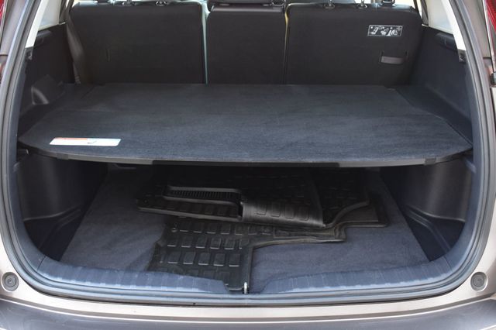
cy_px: 165
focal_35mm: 38
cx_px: 248
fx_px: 516
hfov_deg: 51.3
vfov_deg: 35.5
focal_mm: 25
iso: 560
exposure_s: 1/15
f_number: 6.3
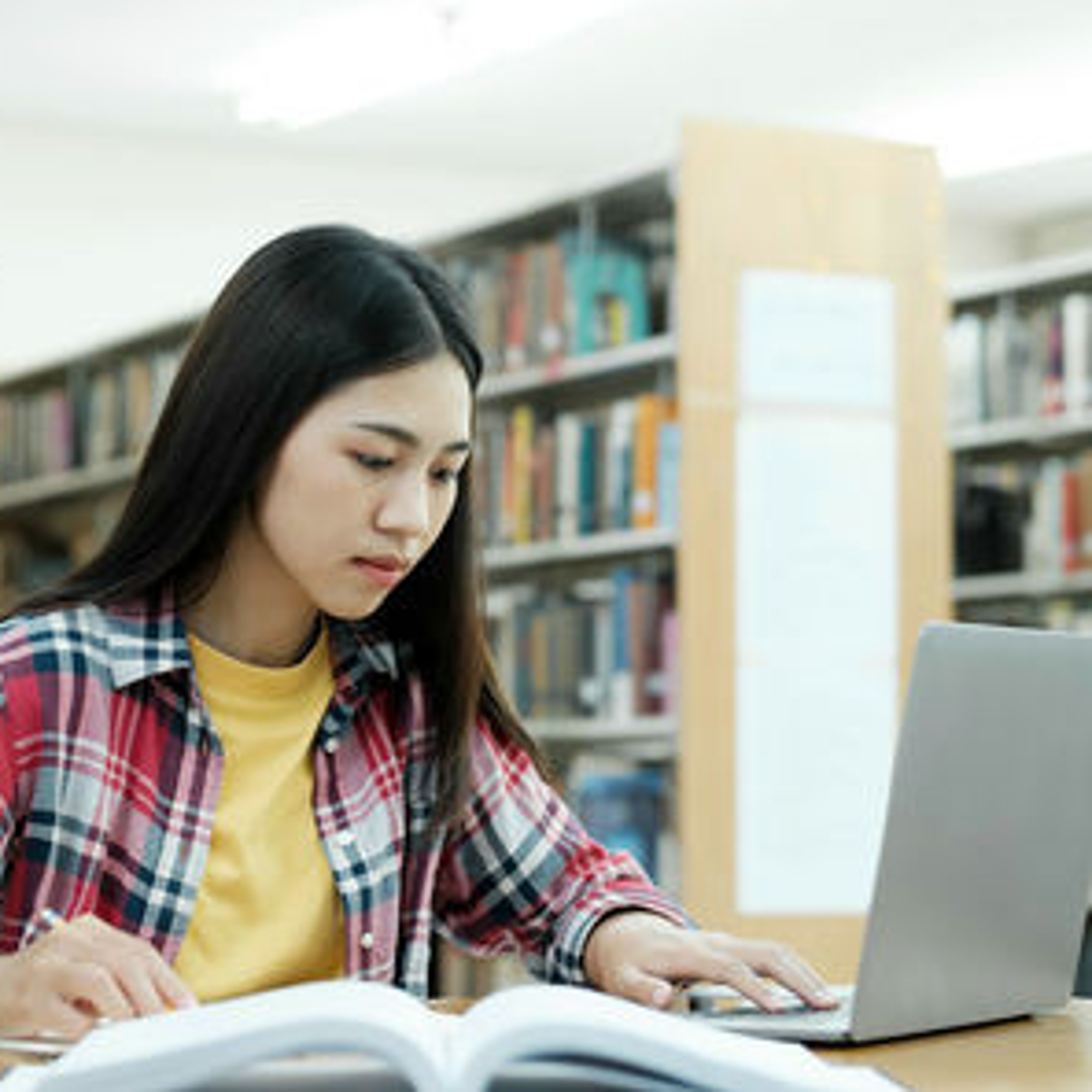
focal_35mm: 97
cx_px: 362
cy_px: 542
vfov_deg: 17.9
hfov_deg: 17.9
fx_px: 3462
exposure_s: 1/60
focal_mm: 50
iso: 500
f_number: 2.5
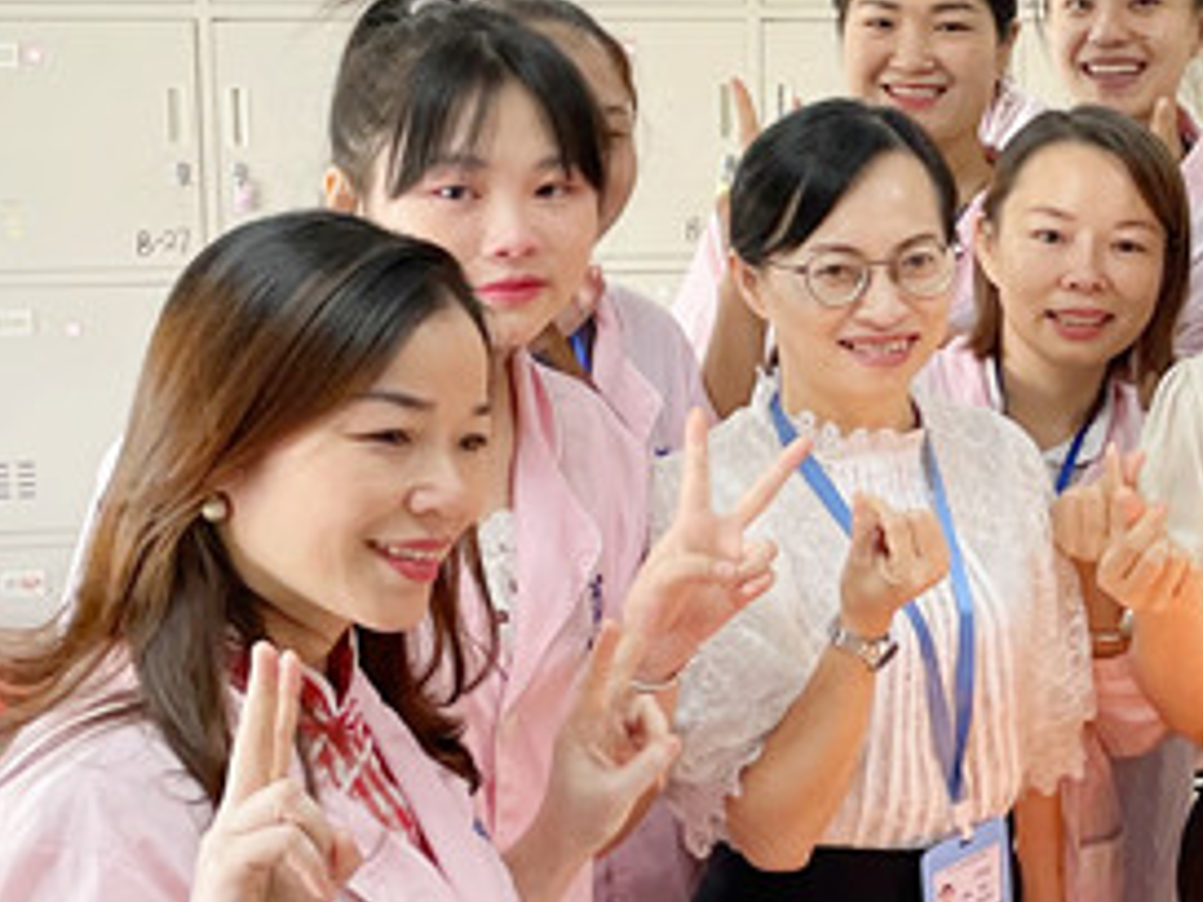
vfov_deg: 17.1
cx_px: 1212
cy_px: 343
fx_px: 2989
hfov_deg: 21.9
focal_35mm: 86
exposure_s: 1/60
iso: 160
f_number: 1.6
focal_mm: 4.2
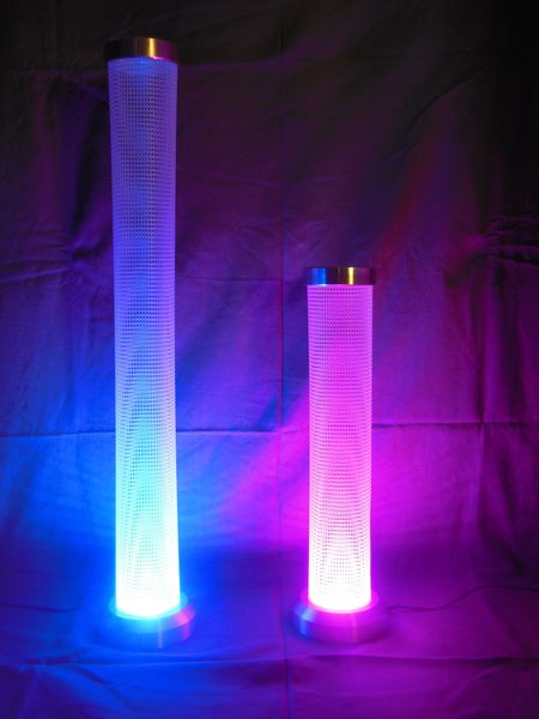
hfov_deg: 36.8
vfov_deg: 47.9
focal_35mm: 39
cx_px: 270
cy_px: 360
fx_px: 810
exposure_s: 1/13
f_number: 4.1
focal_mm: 6.9
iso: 400
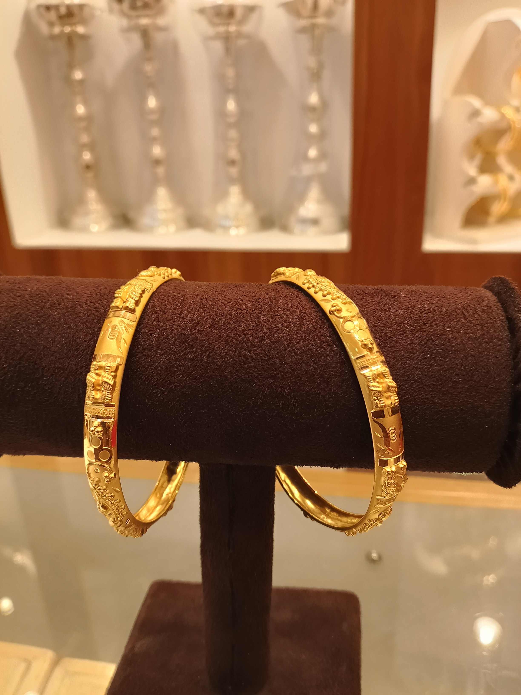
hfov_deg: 51.4
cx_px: 260
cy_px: 348
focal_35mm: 27
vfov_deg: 65.3
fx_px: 542
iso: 80
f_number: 1.8
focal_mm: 3.61
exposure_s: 1/100
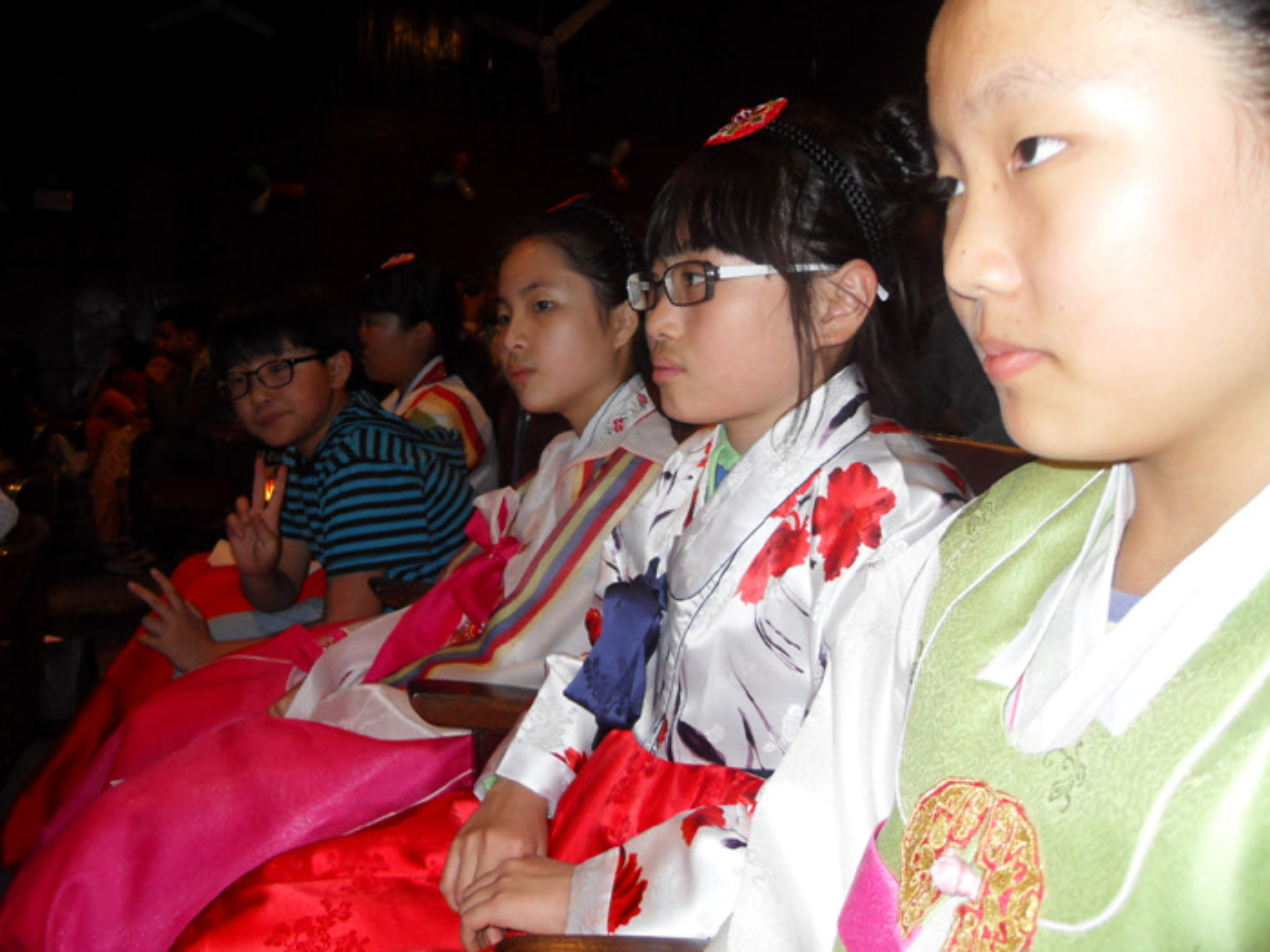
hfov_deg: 56.7
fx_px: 1174
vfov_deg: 44.1
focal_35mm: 32
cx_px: 561
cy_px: 441
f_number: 2.8
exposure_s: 1/45
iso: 200
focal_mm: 6
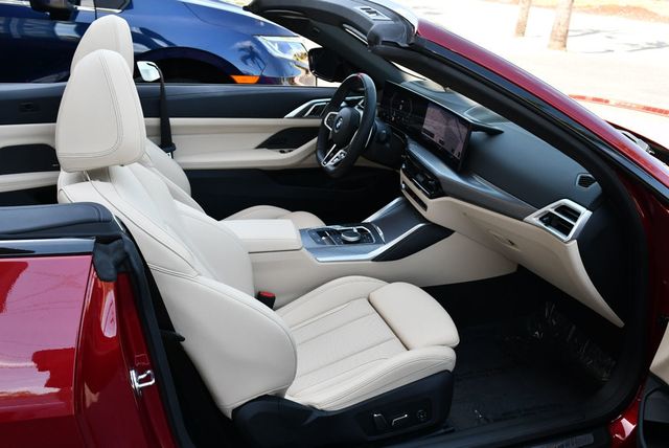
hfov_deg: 53.1
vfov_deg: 36.9
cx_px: 334
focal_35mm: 36
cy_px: 224
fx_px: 670
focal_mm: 18
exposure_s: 1/250
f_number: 5.6
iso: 360
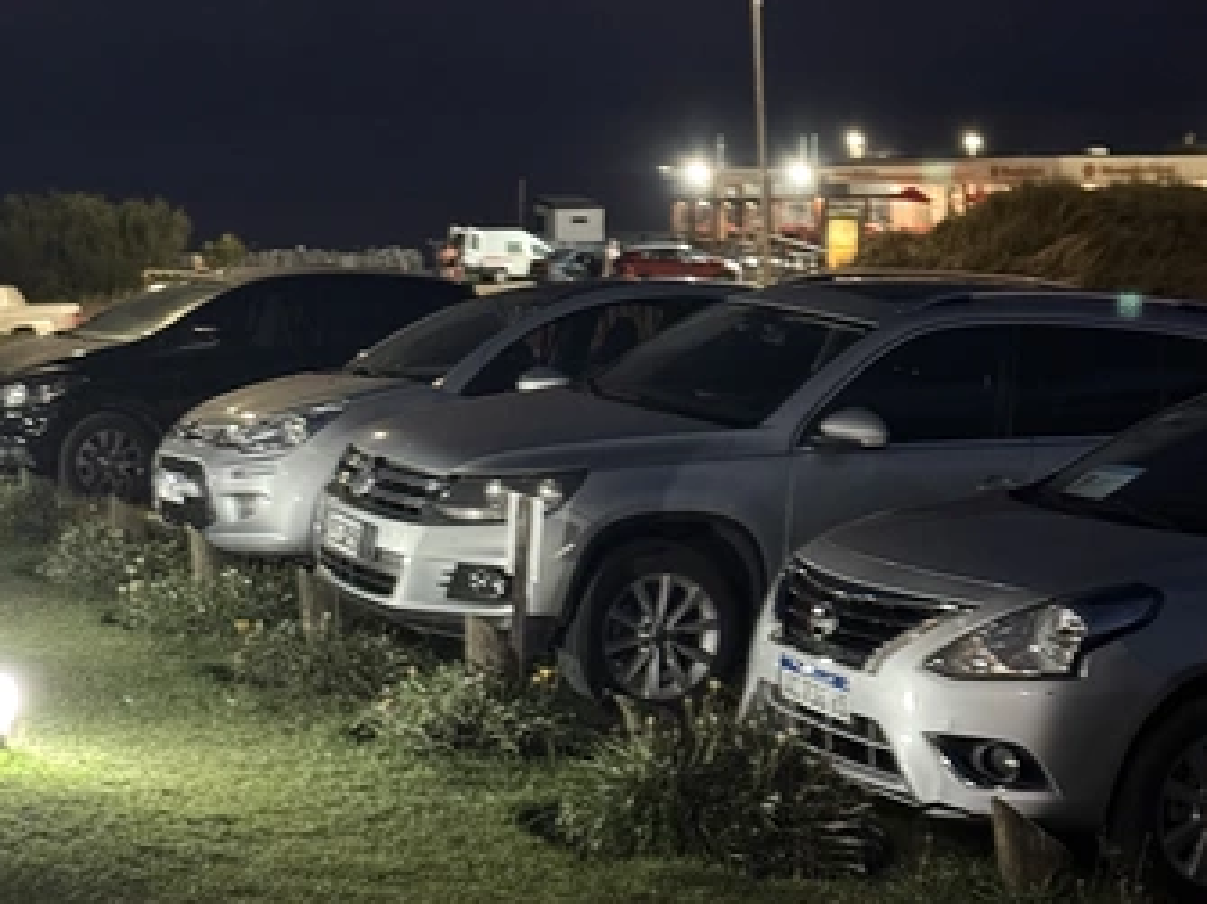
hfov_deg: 30.7
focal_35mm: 63
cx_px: 490
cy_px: 450
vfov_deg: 23.3
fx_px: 2196
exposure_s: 1/17
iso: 1000
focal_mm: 6.76
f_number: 1.78
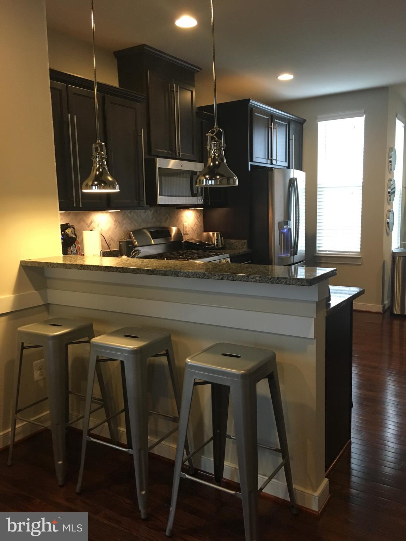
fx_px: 454
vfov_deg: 61.7
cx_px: 203
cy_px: 270
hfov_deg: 48.2
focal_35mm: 29
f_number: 2.2
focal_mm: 4.15
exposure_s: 1/30
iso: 160
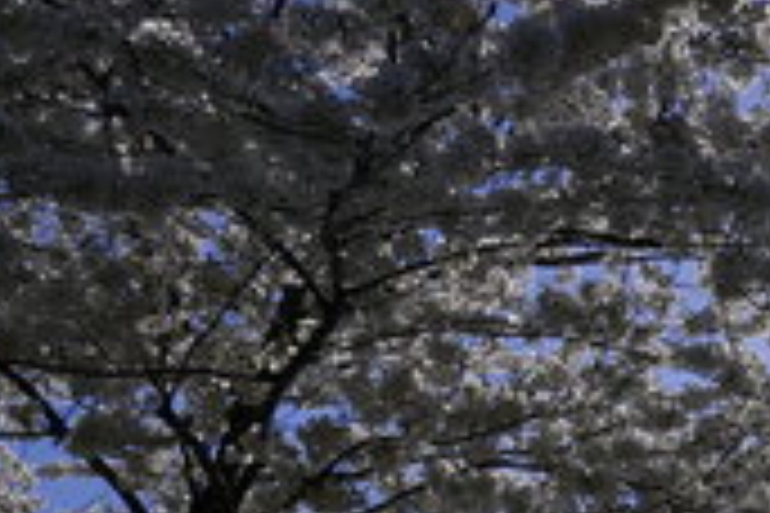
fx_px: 1540
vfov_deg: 18.4
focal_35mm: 72
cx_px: 1090
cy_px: 529
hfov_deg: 23.6
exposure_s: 1/1000
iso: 200
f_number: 10
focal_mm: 24
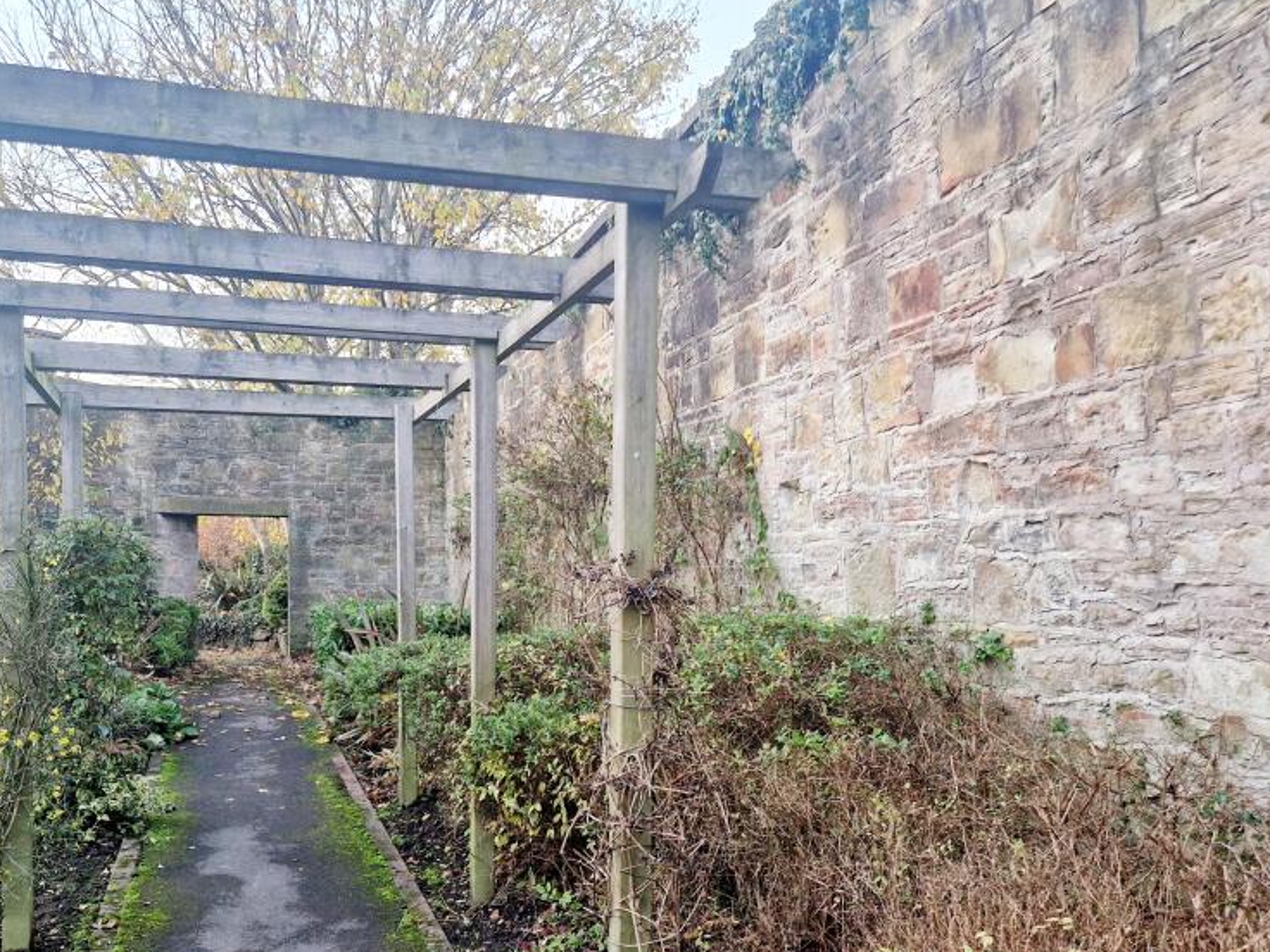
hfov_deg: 56.7
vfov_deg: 43.5
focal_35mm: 32
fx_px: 1174
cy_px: 643
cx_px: 573
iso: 400
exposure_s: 1/100
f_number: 1.8
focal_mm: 5.4
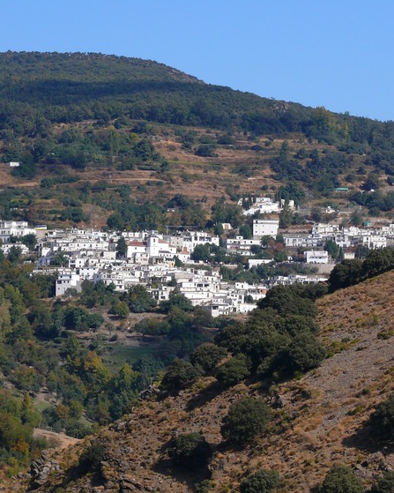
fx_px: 2158
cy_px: 246
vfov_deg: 13.0
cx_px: 212
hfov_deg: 10.4
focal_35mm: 148
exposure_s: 1/200
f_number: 5.6
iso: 100
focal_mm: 23.9
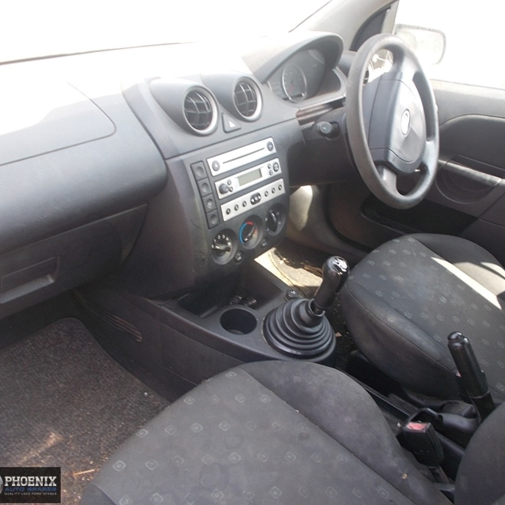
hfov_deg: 52.2
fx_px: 512
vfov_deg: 52.5
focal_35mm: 31
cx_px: 303
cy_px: 255
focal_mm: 4.6
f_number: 3.2
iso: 80
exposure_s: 1/30
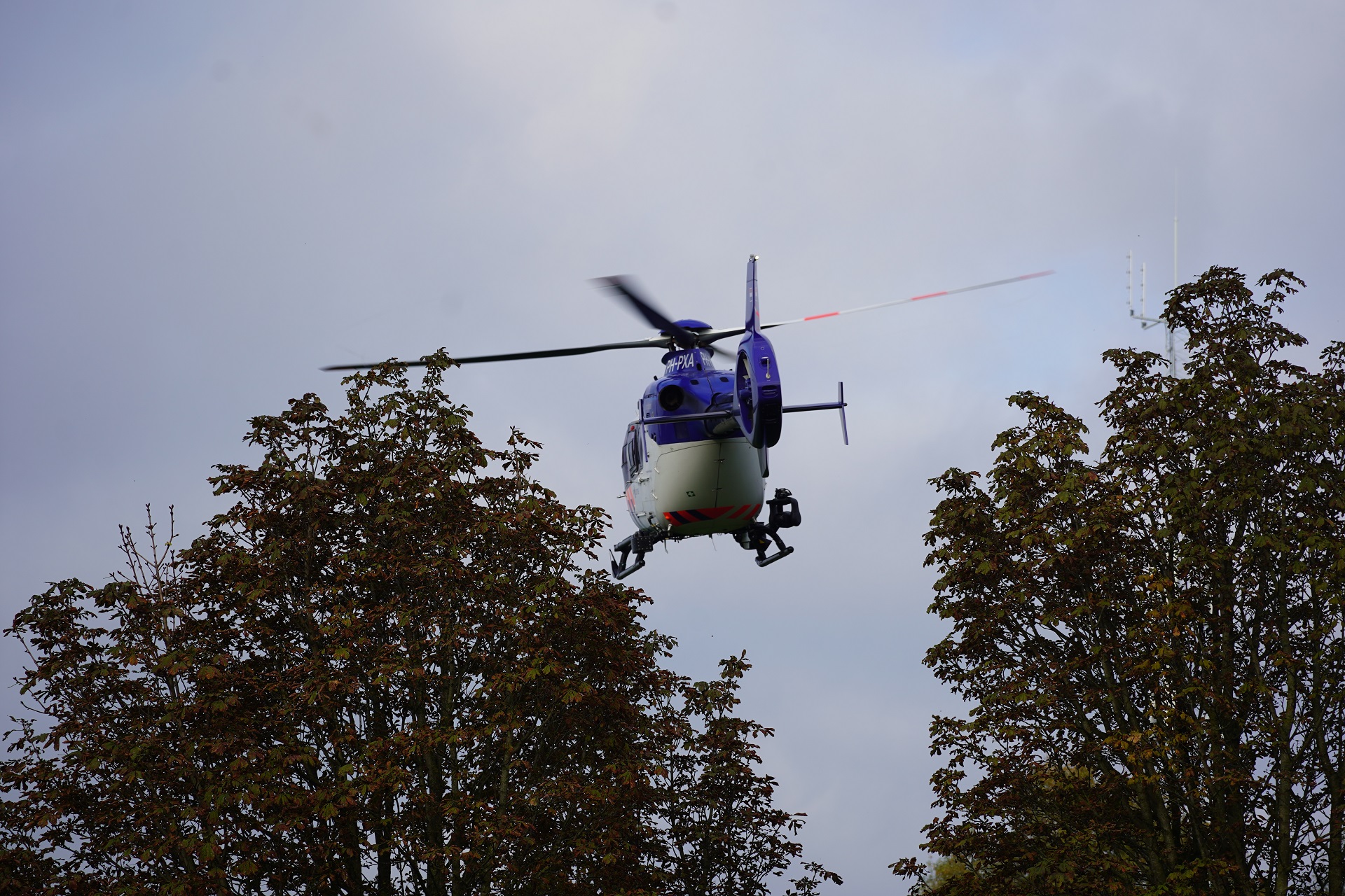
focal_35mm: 200
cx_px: 672
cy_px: 448
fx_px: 7472
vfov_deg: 6.9
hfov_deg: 10.3
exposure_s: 1/500
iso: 100
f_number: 5
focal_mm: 200
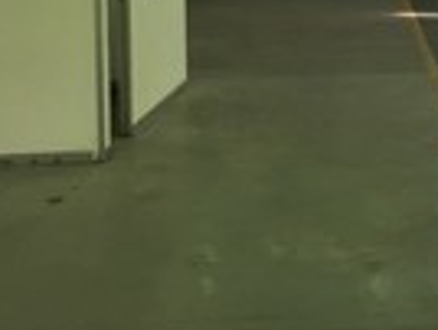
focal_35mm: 108
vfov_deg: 13.5
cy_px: -34
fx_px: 1369
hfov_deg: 17.6
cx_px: 461
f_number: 2.2
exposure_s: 1/33
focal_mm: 4.15
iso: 32
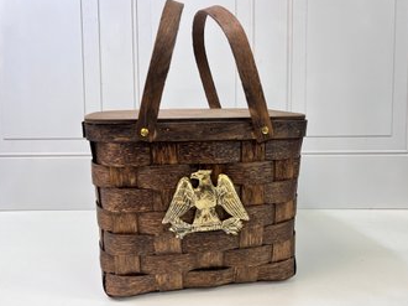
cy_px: 153
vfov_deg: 51.3
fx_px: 318
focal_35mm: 27
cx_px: 203
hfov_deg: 65.4
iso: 40
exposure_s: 1/61
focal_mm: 5.7
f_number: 1.5
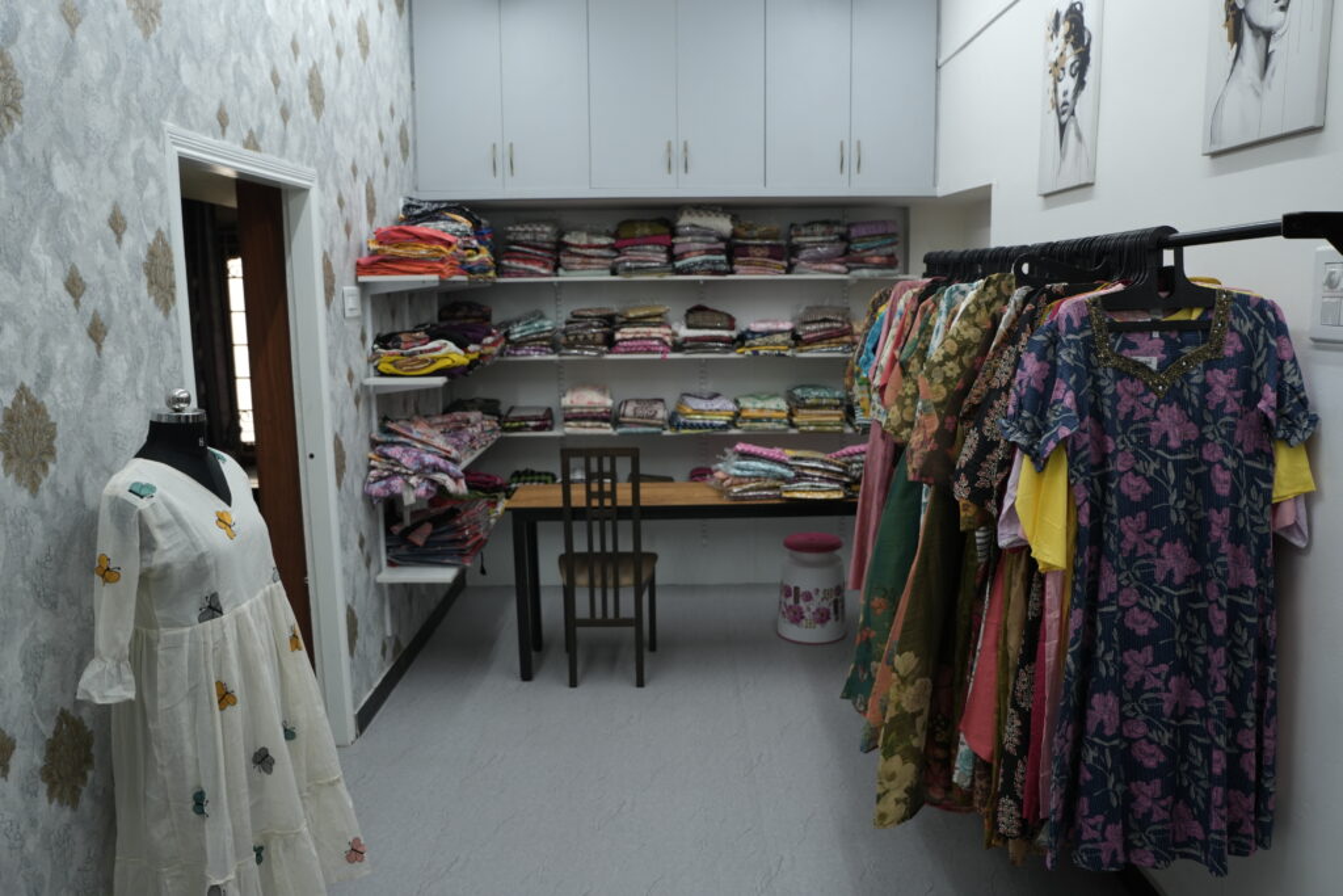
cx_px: 672
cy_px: 448
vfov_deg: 53.1
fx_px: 895
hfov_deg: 73.7
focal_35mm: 24
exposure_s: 1/100
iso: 200
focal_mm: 16
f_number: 2.8
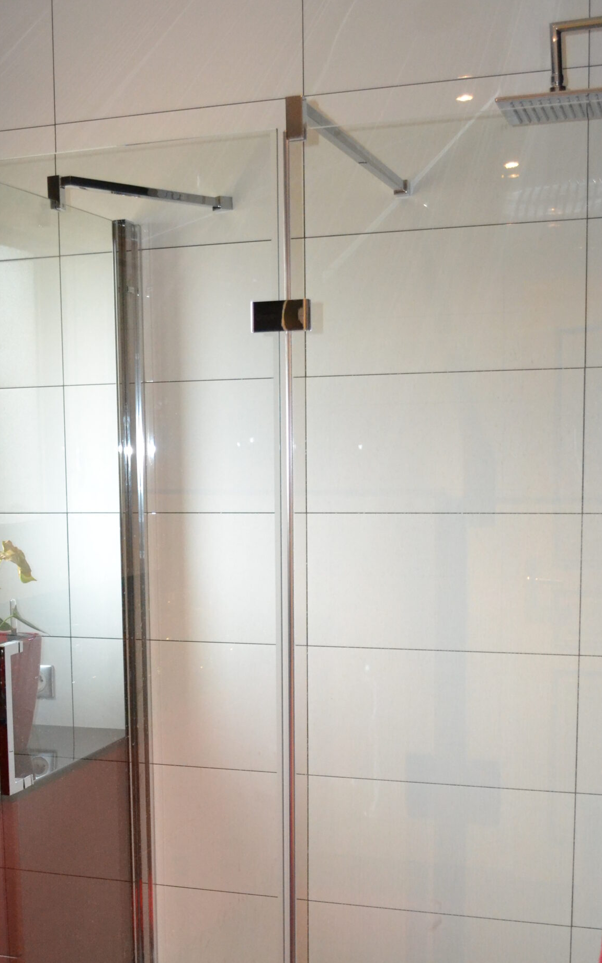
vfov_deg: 39.1
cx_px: 186
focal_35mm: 51
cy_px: 651
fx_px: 1339
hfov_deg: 25.2
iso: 2800
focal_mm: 24
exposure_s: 1/60
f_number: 4
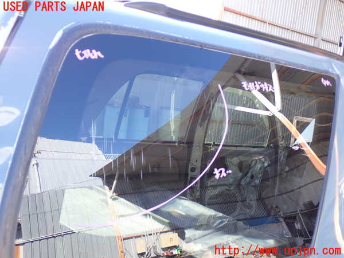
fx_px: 437
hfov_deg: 42.9
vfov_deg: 32.9
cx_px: 172
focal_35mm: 44
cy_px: 129
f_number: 2.9
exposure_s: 1/80
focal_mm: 7.84
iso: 160
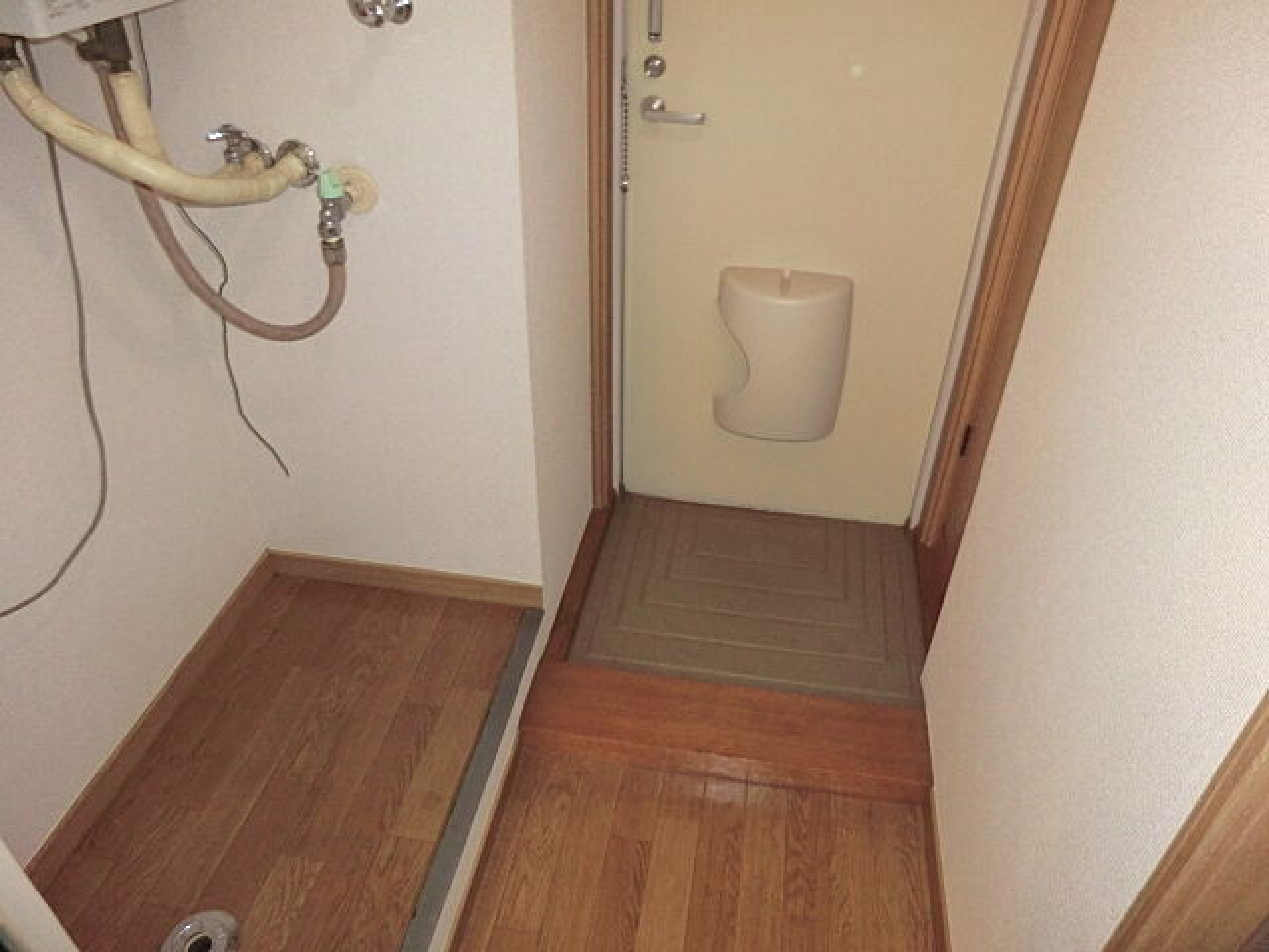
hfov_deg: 71.6
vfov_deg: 56.8
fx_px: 880
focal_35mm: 24
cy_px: 476
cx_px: 634
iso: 400
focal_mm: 4.3
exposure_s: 1/50
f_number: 3.2
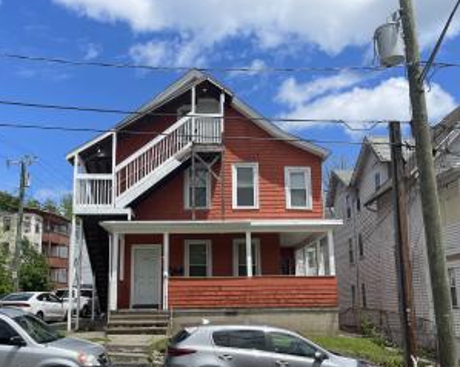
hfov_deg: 52.7
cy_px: 224
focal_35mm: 34
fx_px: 463
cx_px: 202
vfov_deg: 43.1
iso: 50
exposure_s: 1/5376
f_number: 1.6
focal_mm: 5.1
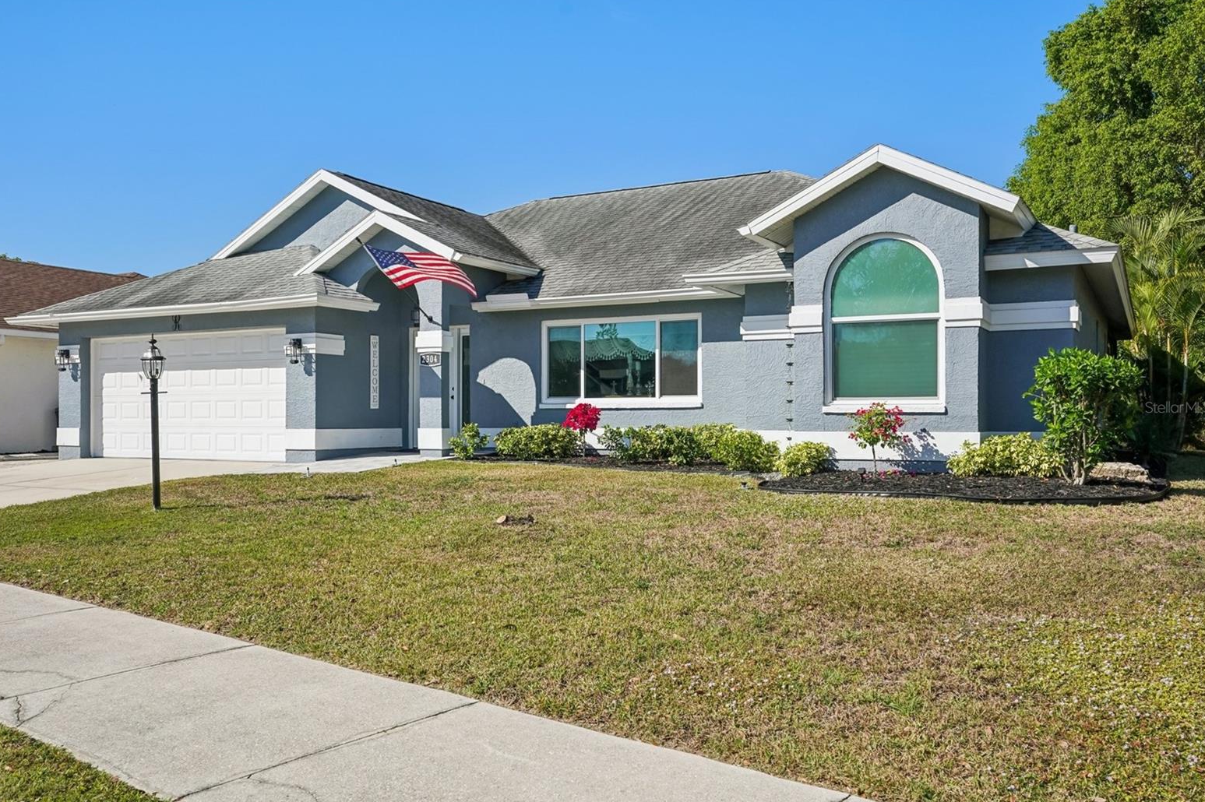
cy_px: 407
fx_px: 1021
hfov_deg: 61.1
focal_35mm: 31
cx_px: 591
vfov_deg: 42.9
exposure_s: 1/1600
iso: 400
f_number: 8
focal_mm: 29.5
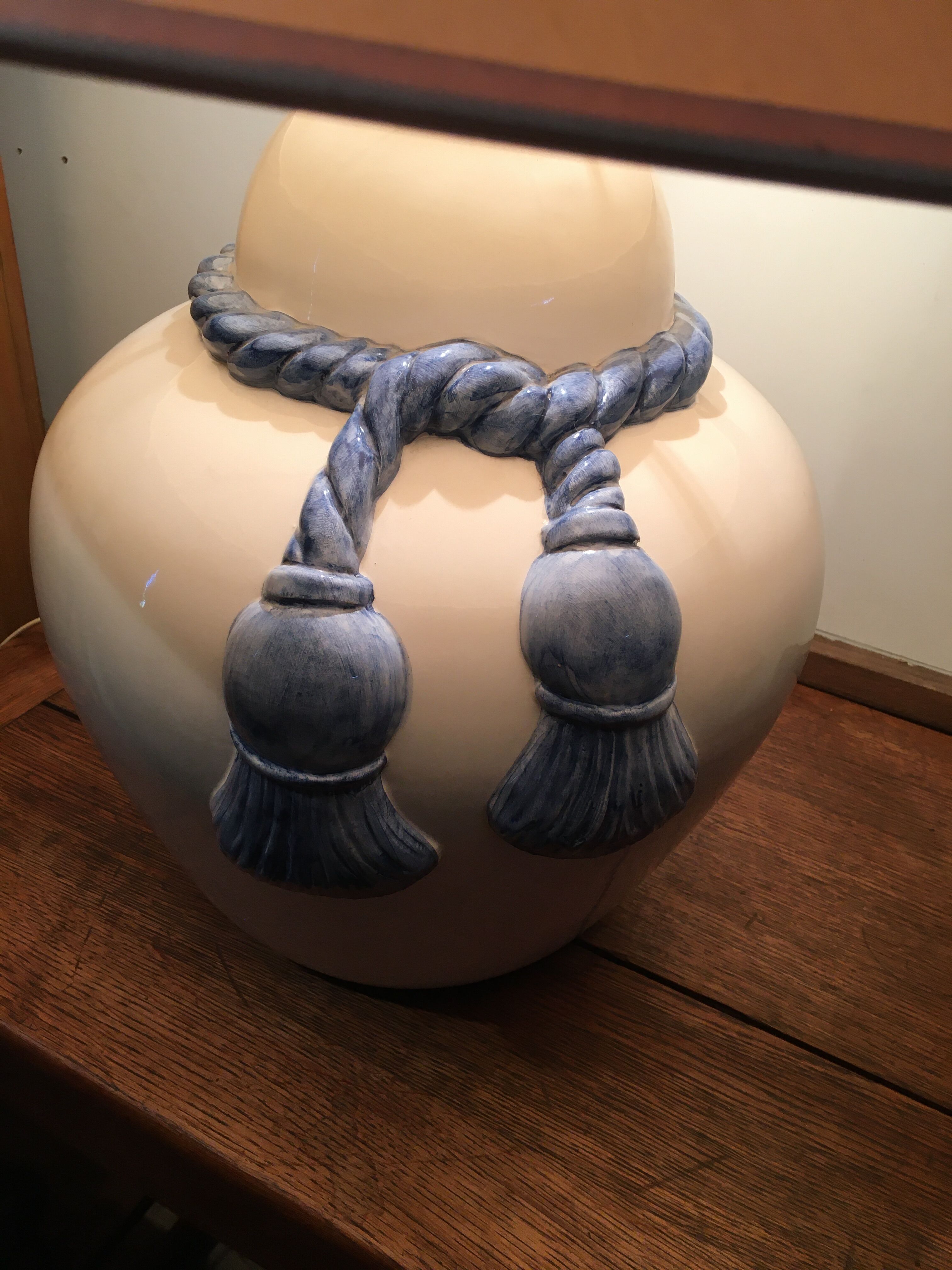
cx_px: 476
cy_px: 635
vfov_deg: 61.7
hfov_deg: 48.2
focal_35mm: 29
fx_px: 1063
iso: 32
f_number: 2.2
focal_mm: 4.15
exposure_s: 1/33
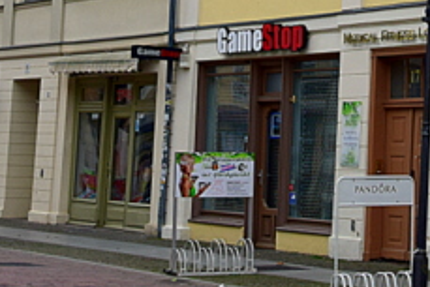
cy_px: -150
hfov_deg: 13.0
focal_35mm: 157
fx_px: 1876
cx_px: 383
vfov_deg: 8.5
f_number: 9
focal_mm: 30
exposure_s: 1/125
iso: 400
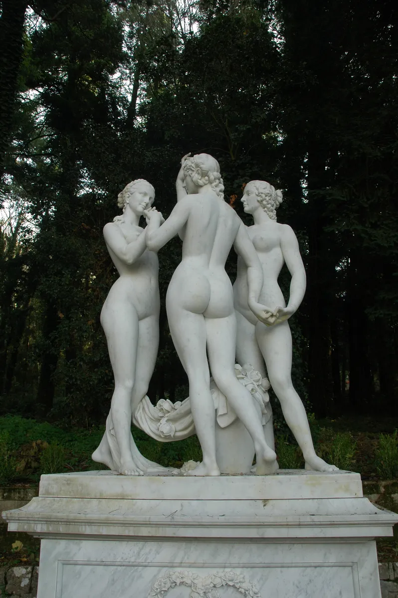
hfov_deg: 47.9
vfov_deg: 67.4
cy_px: 299
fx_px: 448
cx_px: 199
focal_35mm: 27
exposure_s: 1/60
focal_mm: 18
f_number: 7.1
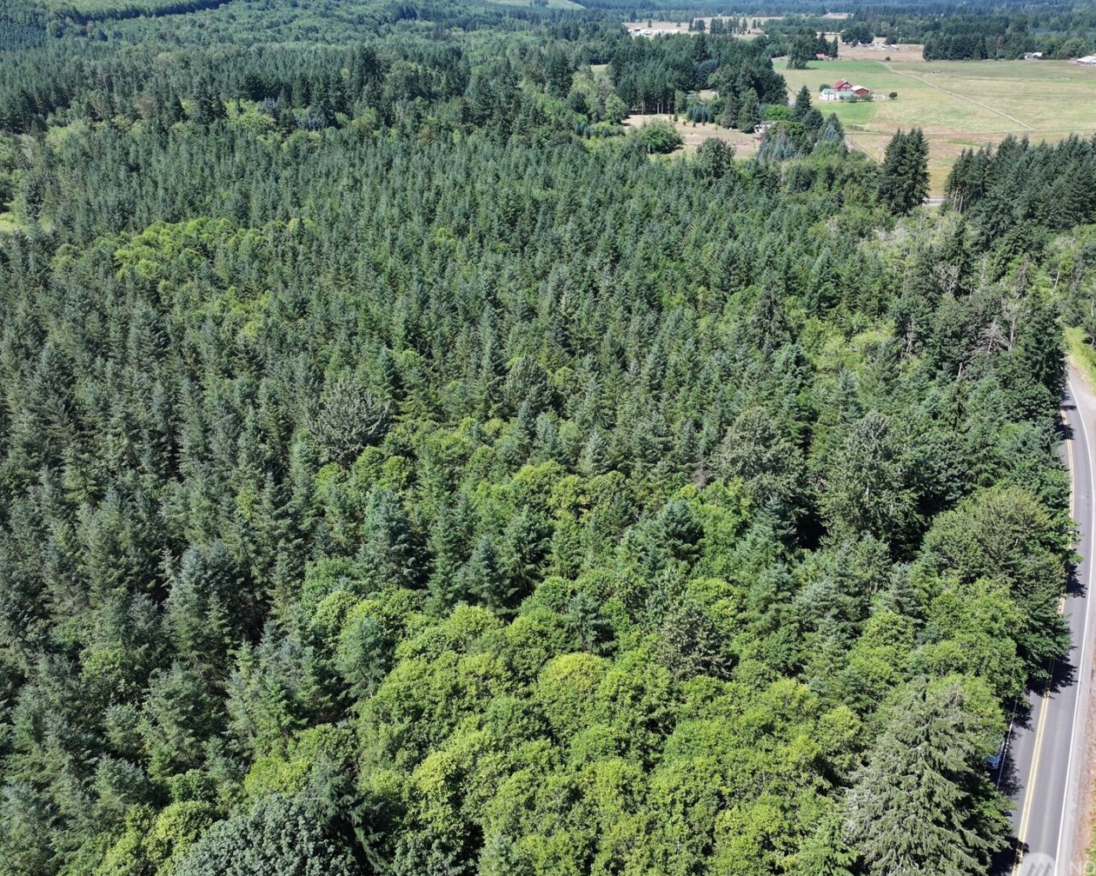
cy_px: 448
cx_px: 604
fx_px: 843
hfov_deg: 65.9
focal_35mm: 26
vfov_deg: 54.9
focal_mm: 12.29
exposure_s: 1/1000
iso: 100
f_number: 2.8
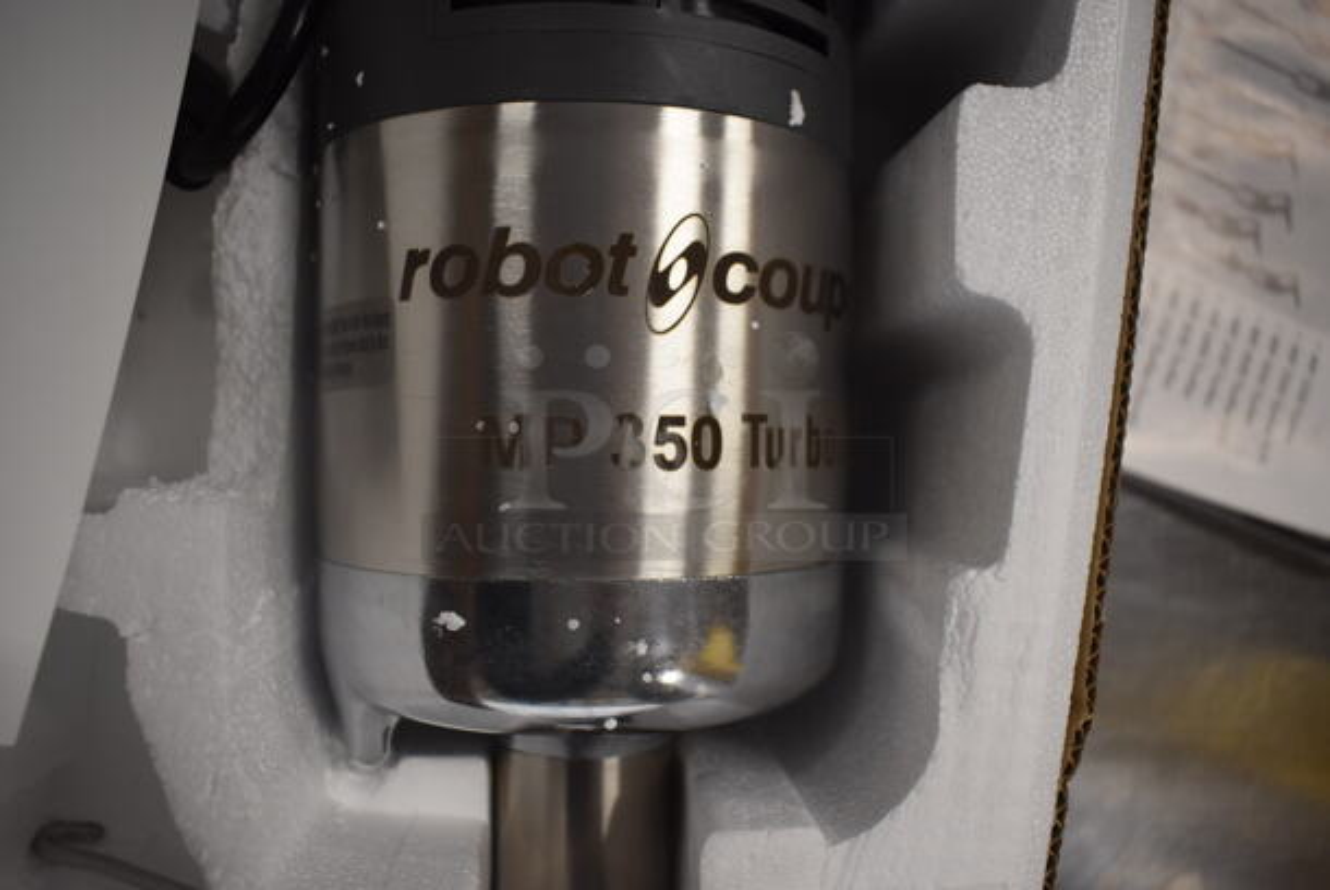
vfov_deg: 43.7
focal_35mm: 30
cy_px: 445
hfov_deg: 61.9
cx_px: 665
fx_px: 1109
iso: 900
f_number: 4
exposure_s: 1/60
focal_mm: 20
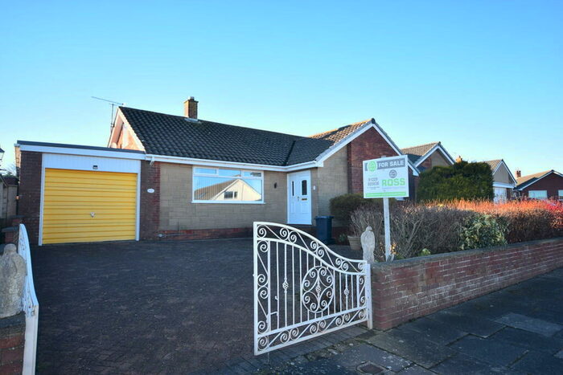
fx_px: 328
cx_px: 282
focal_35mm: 21
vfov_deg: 59.5
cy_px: 188
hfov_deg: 81.2
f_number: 5.6
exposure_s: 1/125
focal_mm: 14
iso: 125
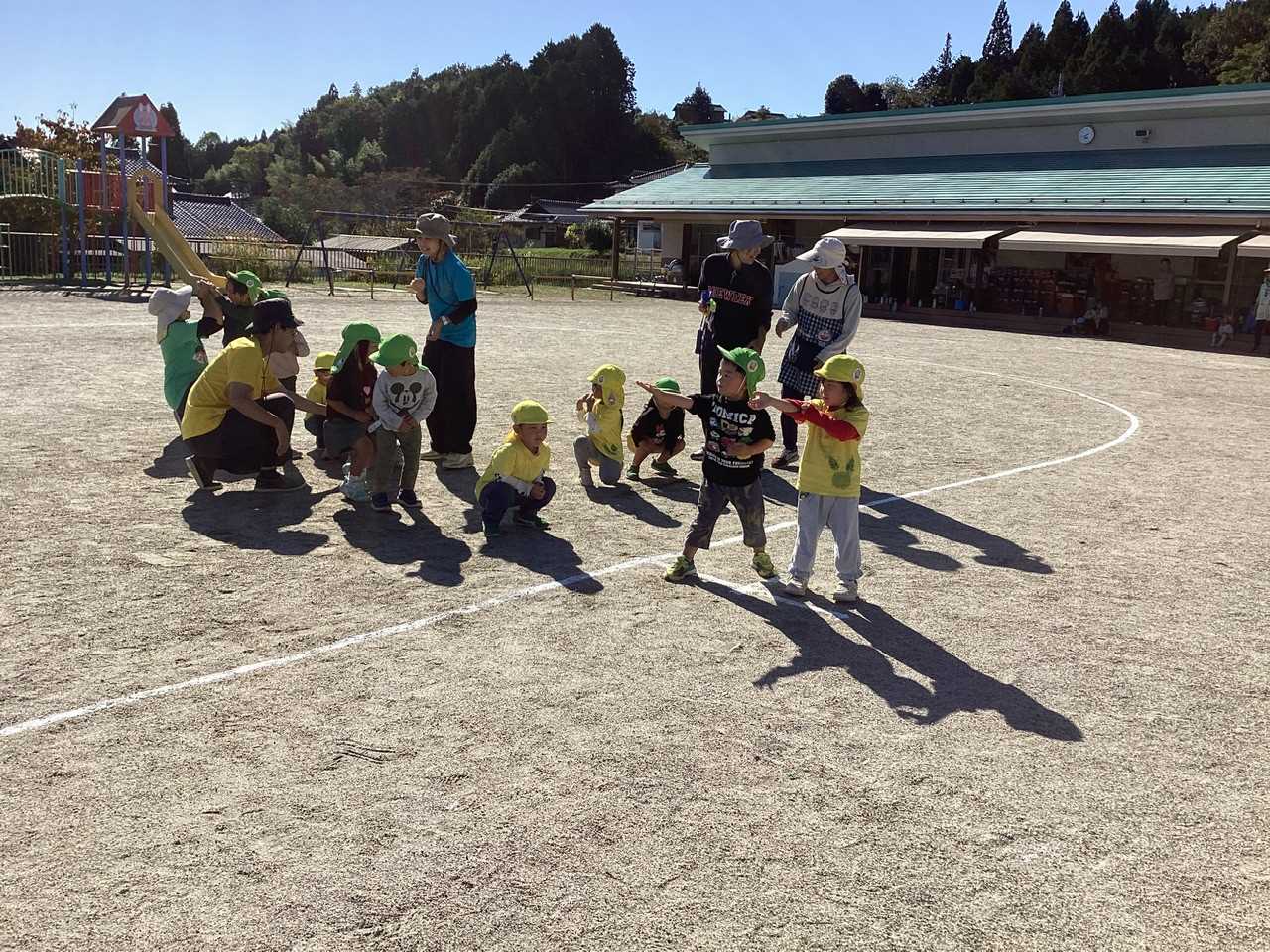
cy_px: 476
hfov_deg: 58.4
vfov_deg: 45.4
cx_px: 635
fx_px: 1137
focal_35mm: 31
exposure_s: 1/1942
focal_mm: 3.3
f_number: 2.4
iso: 25
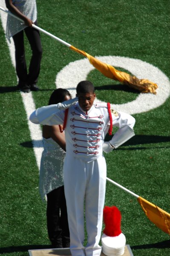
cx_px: 85
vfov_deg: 3.4
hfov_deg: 2.3
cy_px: 128
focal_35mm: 600
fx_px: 4257
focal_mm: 400
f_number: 5.6
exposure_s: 1/800
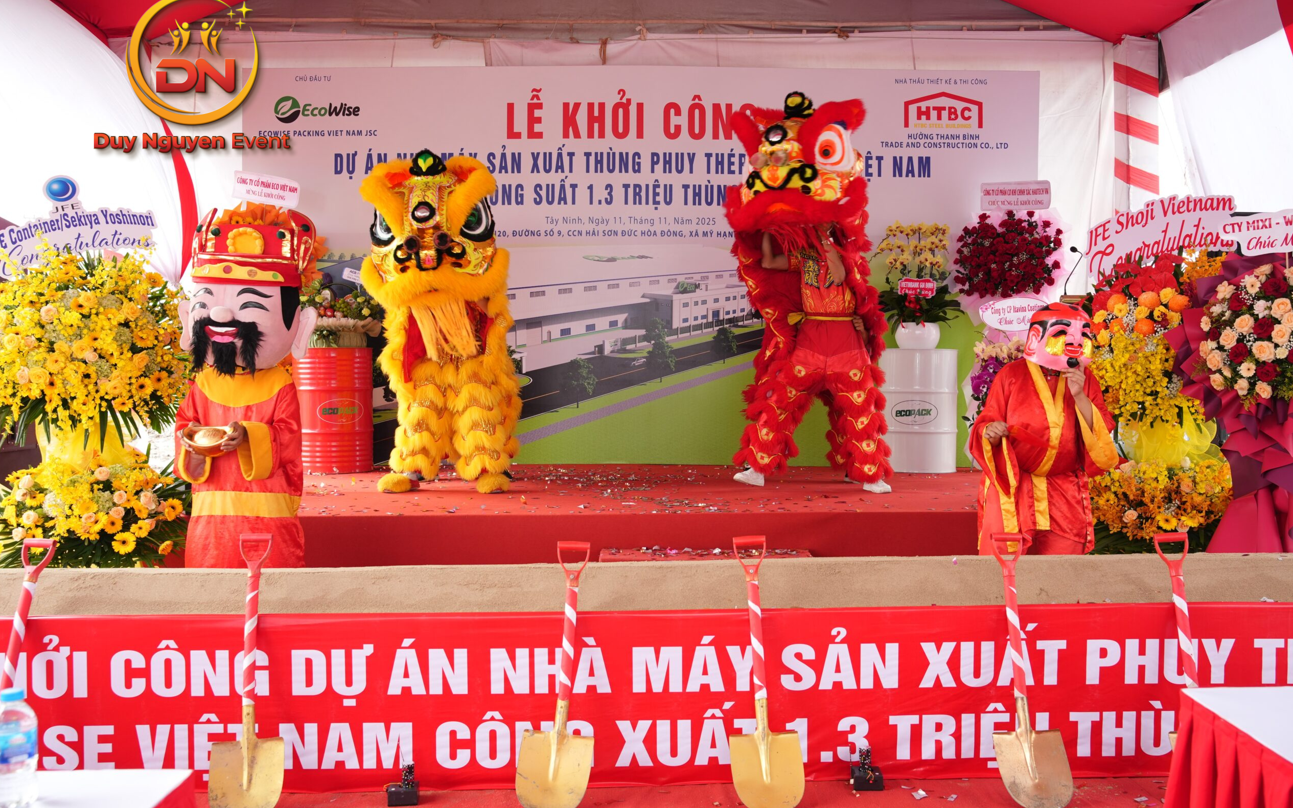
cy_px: 378
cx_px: 650
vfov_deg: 38.1
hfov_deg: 57.8
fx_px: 1170
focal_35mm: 33
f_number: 5
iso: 400
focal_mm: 32.2
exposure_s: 1/200
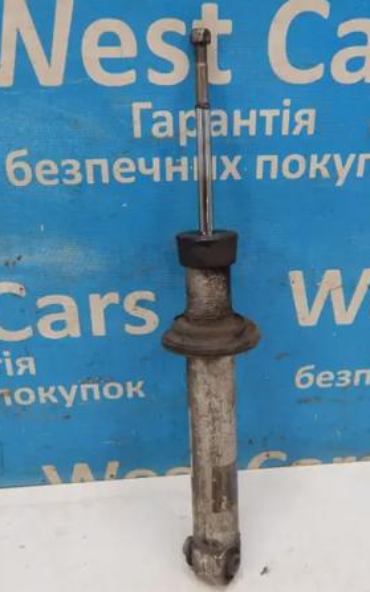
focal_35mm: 35
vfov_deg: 55.3
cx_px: 206
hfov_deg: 36.3
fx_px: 564
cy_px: 287
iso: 140
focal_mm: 4
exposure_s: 1/30
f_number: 3
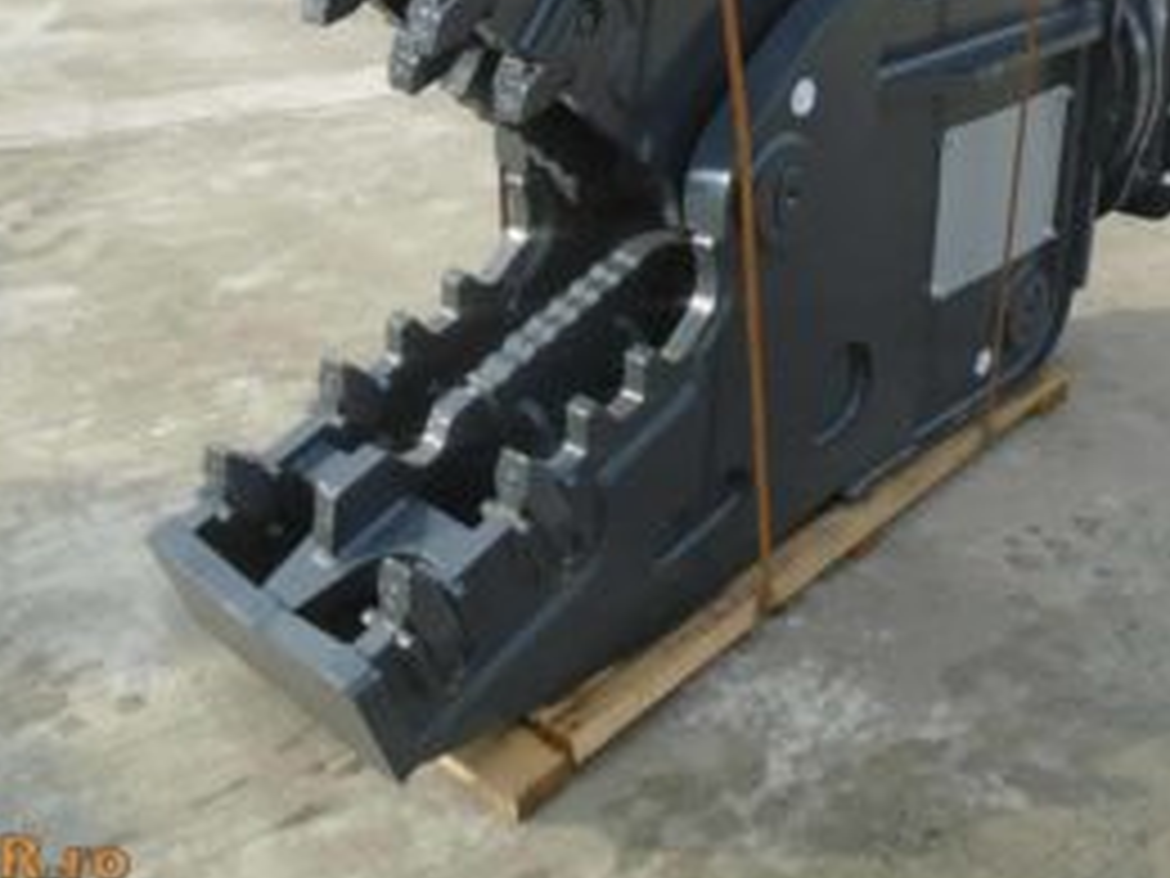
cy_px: 225
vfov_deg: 35.2
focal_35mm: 40
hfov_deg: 46.7
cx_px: 644
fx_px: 1352
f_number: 3.2
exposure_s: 1/320
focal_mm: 4.6
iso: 100
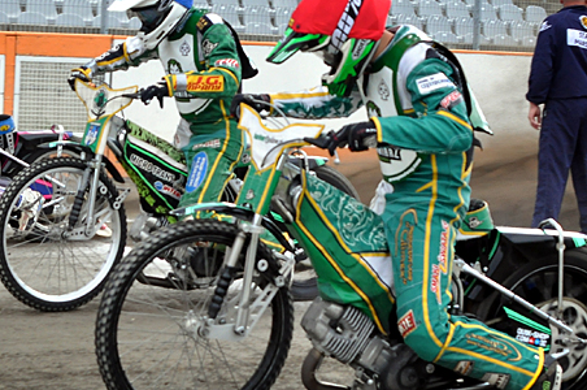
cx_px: 178
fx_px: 1512
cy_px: 192
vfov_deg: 14.7
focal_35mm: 93
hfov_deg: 21.8
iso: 800
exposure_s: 1/640
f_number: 6.3
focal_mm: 35
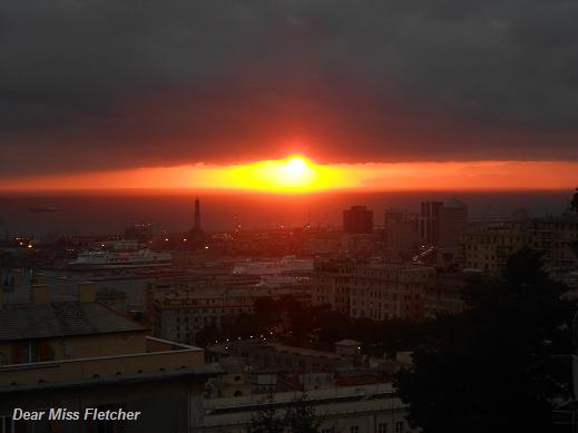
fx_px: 1269
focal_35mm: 76
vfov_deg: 19.4
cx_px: 289
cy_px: 216
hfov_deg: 25.7
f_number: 5.8
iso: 80
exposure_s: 1/25
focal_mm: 13.5
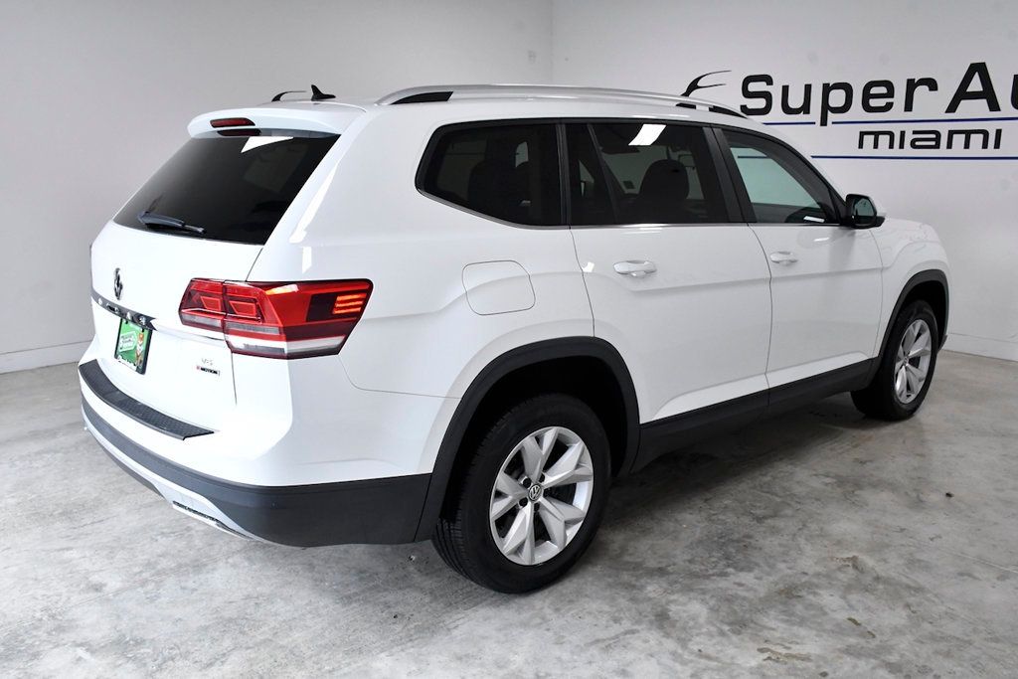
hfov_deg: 61.9
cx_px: 509
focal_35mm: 30
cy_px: 340
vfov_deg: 43.6
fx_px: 848
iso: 2500
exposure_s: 1/400
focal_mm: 20
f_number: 10
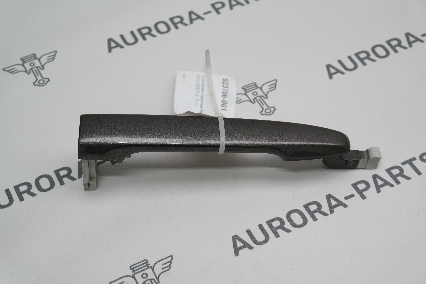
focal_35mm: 69
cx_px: 213
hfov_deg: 29.2
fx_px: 816
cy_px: 142
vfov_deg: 19.7
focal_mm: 45
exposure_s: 1/80
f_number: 5
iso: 200
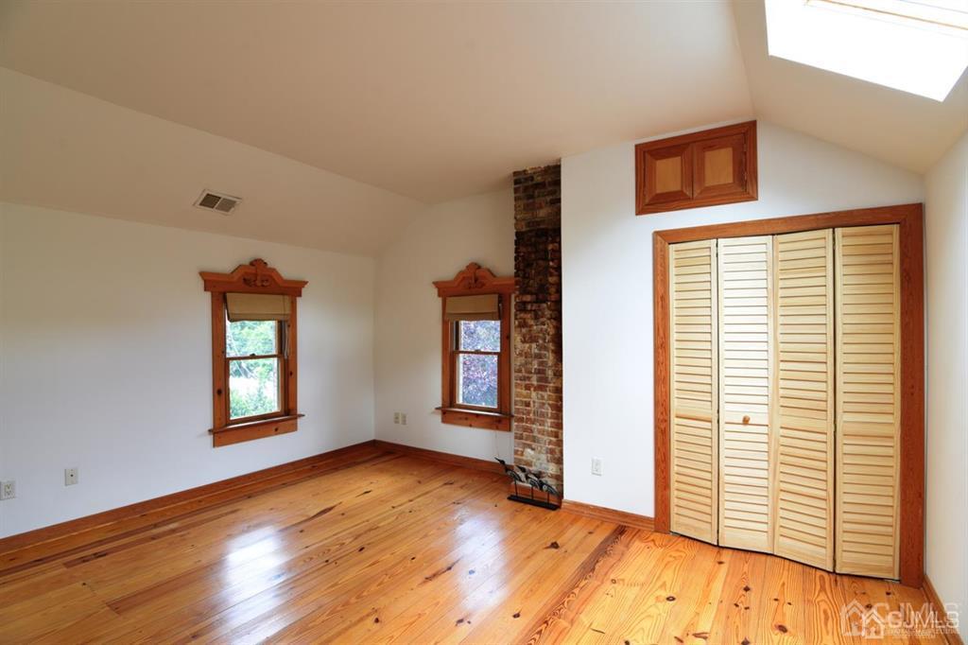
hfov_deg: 93.3
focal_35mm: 17
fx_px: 457
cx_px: 484
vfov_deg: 70.4
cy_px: 322
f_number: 9
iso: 320
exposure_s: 1/13
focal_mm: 17
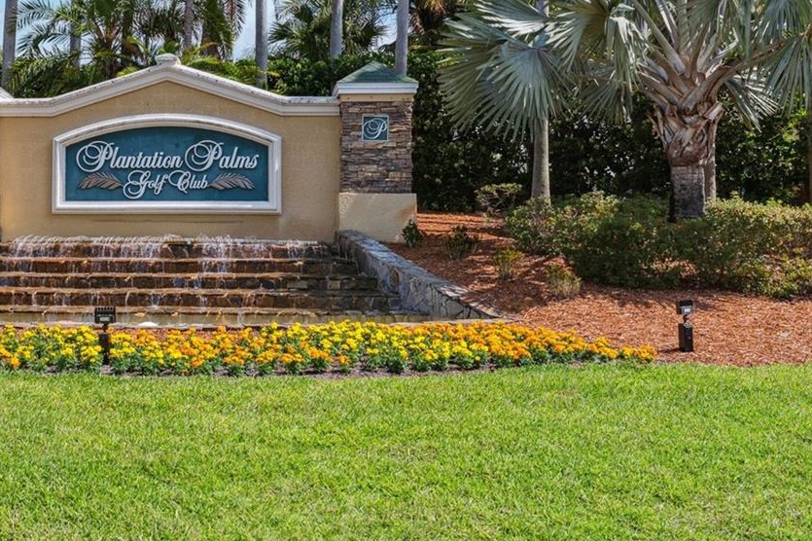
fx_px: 1037
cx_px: 177
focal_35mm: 46
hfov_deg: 41.2
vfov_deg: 29.1
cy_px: 187
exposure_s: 1/1250
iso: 400
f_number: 8
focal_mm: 24
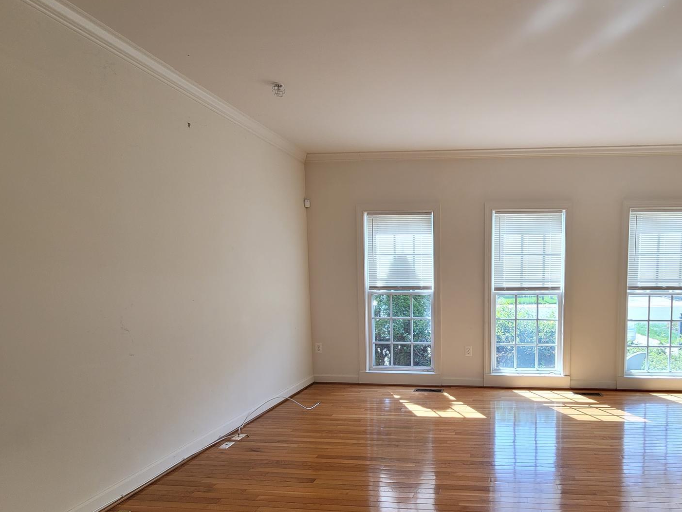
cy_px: 307
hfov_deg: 81.2
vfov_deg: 68.0
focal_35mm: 19
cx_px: 466
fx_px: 374
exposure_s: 1/60
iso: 64
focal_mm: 2.2
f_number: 2.2
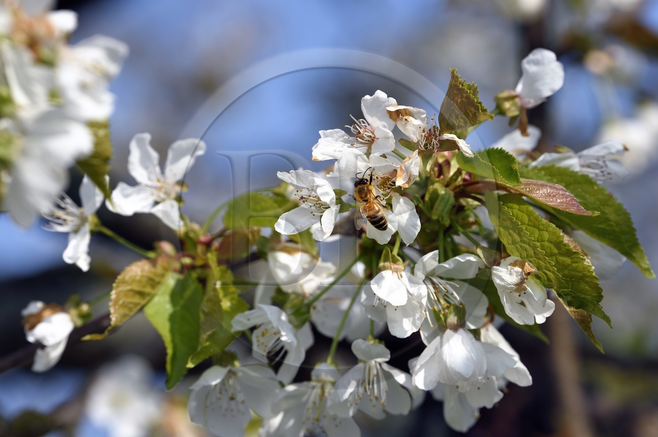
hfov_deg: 10.3
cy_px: 218
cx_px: 329
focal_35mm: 200
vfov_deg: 6.9
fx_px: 3652
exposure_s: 1/320
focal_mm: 200
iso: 200
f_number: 10
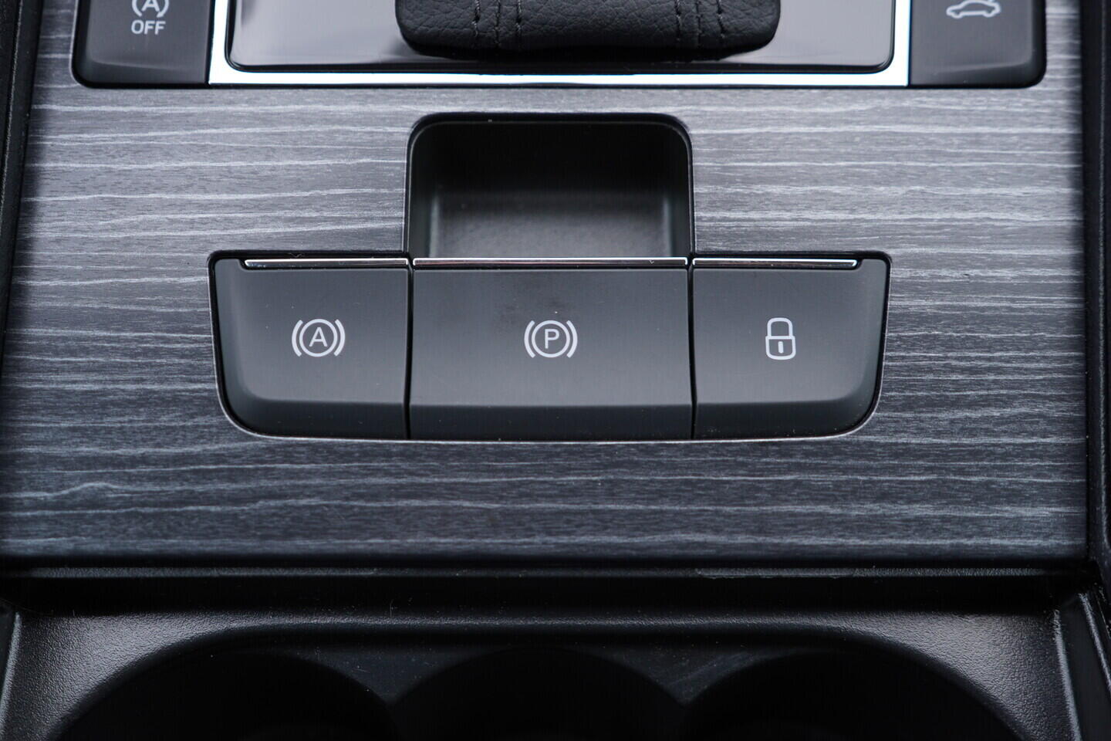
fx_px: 1111
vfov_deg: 36.9
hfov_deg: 53.1
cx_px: 556
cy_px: 370
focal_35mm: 36
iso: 160
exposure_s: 1/40
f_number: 2.8
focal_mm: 24
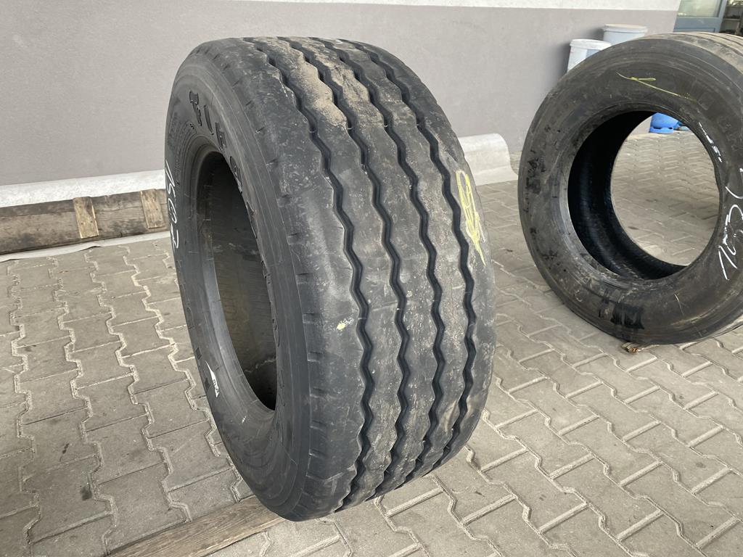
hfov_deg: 67.3
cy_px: 278
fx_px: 558
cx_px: 372
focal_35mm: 26
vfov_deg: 53.1
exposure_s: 1/122
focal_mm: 4.25
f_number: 1.8
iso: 80
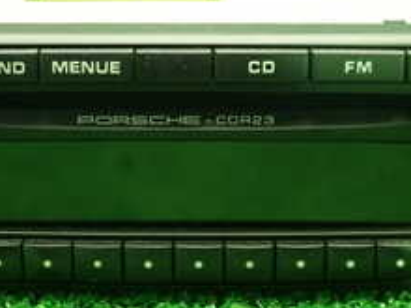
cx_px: 194
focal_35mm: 82
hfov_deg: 23.8
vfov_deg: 18.0
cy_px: 183
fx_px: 974
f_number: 2.3
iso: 800
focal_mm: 5.5
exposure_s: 1/60
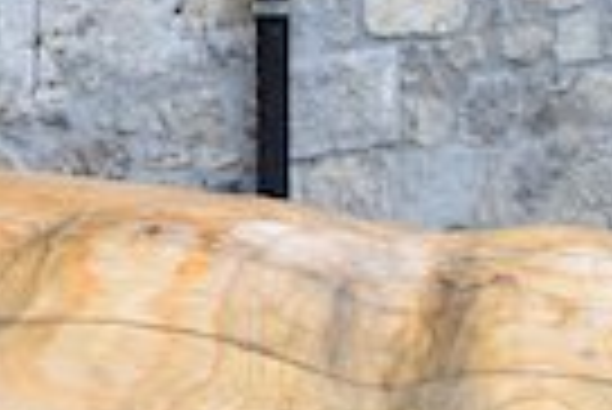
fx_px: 3046
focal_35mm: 179
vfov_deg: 7.5
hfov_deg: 10.5
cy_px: -230
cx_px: -648
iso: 400
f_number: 6.3
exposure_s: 1/160
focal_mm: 18
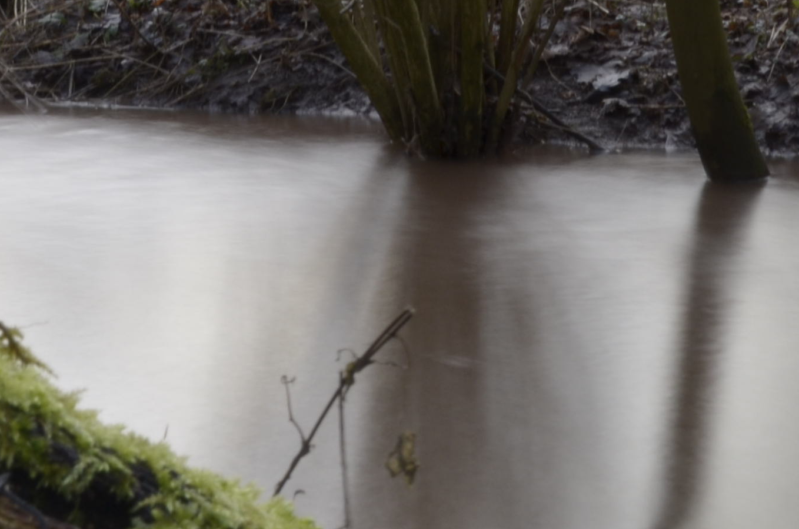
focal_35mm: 98
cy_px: -247
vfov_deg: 13.2
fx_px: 2170
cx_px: 440
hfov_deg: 20.9
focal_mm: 18
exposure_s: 15
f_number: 22
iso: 140
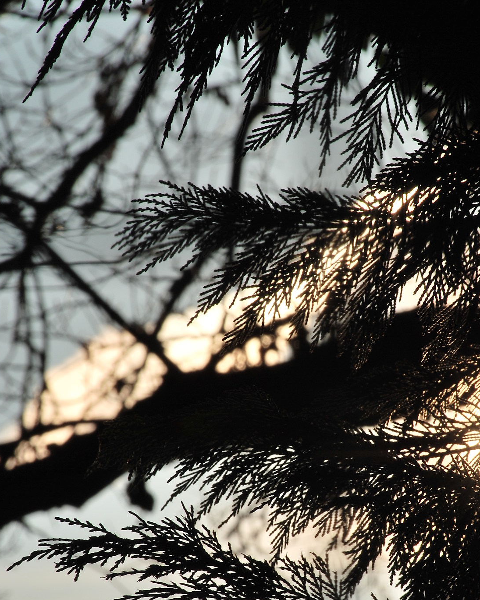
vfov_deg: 5.6
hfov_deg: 4.5
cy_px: 436
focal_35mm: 346
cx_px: 332
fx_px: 6145
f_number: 20
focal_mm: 140
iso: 100
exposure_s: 1/250
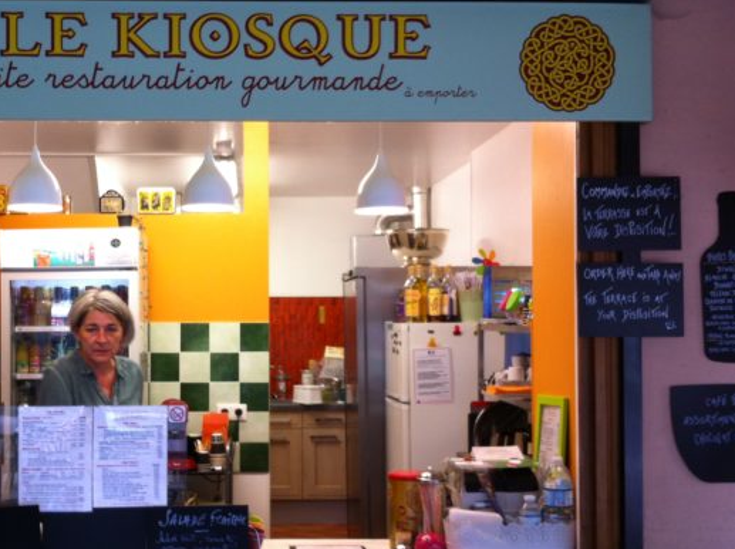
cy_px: 290
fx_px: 1102
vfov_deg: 28.0
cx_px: 245
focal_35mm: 52
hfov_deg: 36.5
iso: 80
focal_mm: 3.85
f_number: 2.8
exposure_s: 1/15
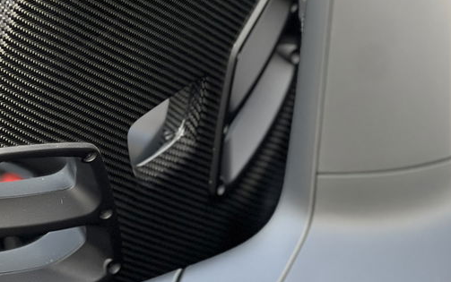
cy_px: 62
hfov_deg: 12.6
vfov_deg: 7.9
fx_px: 2041
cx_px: 186
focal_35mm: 166
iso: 160
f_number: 2.8
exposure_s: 1/121
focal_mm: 9
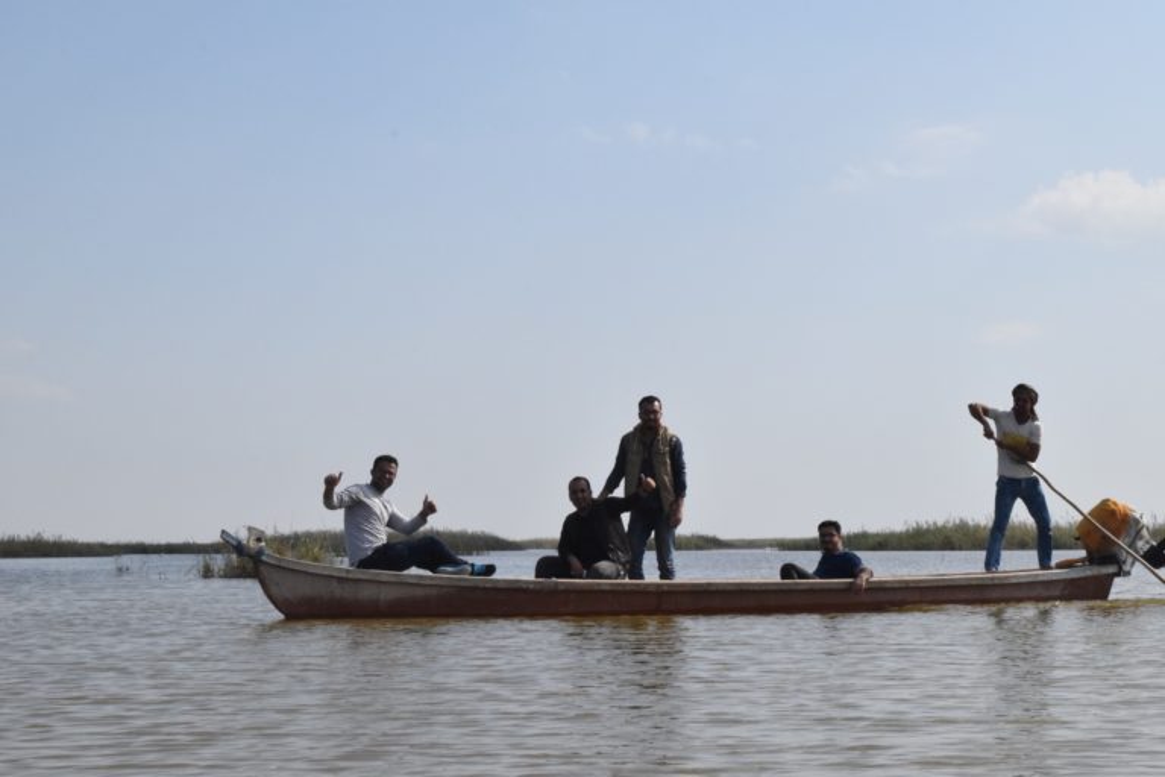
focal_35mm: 78
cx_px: 582
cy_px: 388
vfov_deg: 17.5
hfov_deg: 26.0
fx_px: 2524
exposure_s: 1/2000
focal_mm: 52
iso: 3200
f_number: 22
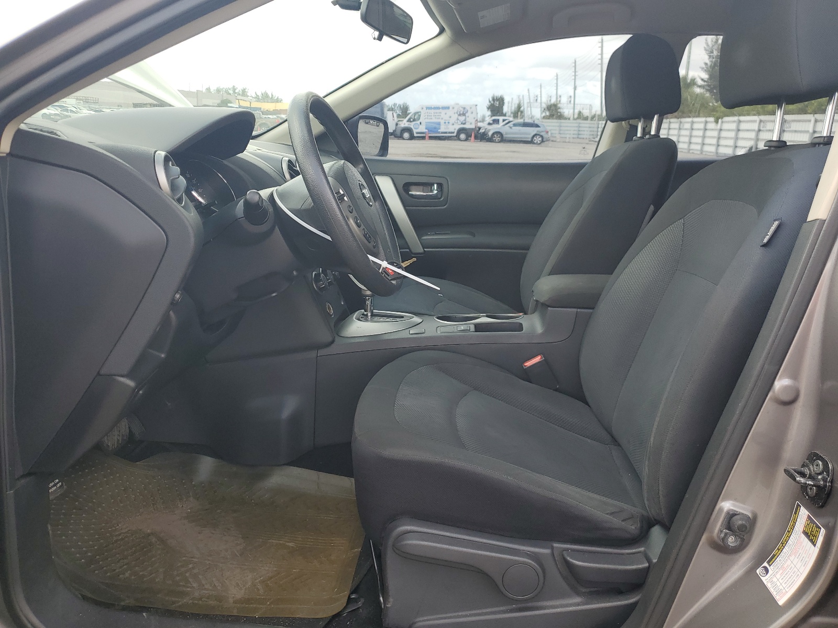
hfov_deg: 67.3
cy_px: 314
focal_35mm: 26
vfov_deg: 53.1
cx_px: 419
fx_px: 629
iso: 50
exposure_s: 1/385
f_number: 1.5
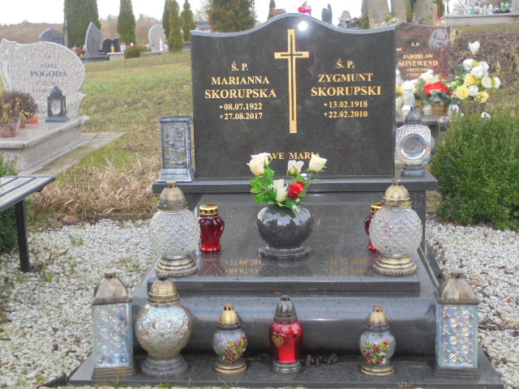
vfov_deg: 29.7
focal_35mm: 49
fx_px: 735
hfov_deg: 38.9
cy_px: 194
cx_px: 260
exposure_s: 1/40
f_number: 4.8
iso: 100
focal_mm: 8.9
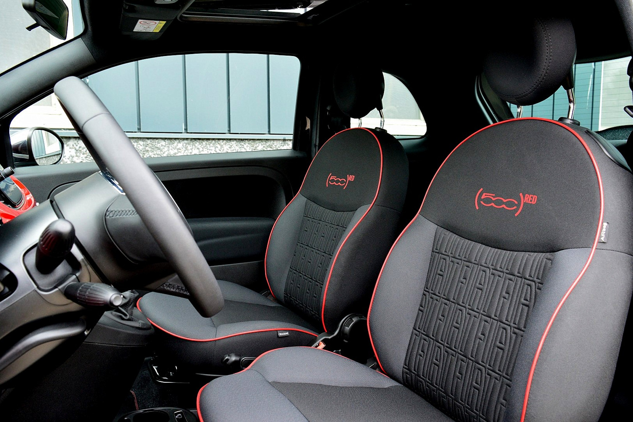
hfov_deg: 67.4
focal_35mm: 27
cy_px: 211
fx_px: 475
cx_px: 316
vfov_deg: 47.9
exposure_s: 1/60
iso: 800
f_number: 7.1
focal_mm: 18
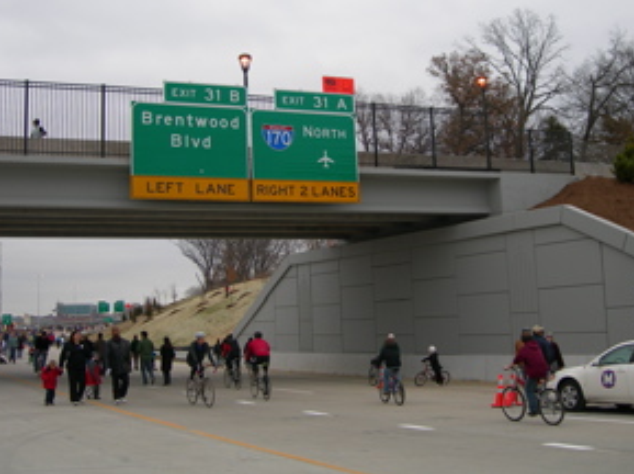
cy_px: 191
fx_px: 841
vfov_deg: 31.4
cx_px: 325
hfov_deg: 41.3
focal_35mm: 46
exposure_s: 1/100
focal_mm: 7.8
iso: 50
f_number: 2.8
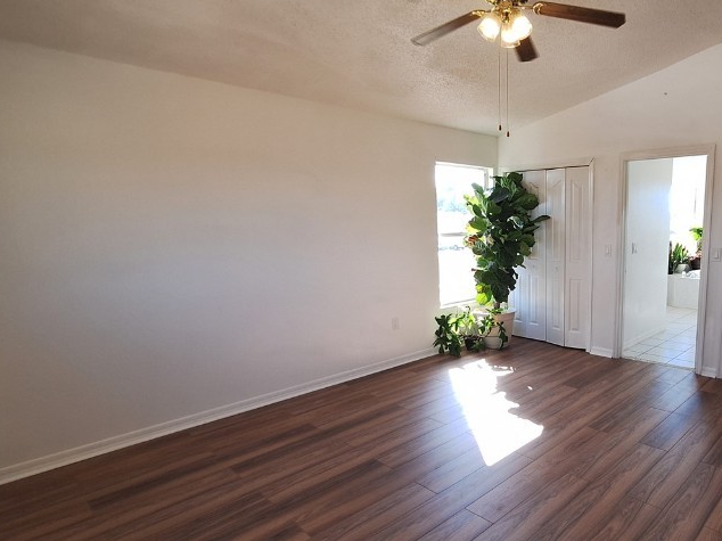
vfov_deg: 63.2
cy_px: 301
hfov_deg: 74.9
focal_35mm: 21
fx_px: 438
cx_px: 515
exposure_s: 1/120
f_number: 2.2
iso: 64
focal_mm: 1.74
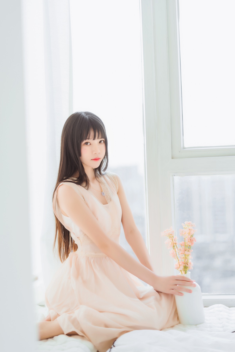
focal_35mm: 50
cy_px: 176
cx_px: 118
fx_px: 489
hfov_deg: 27.0
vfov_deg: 39.6
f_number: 1.4
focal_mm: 50
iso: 100
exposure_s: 1/400
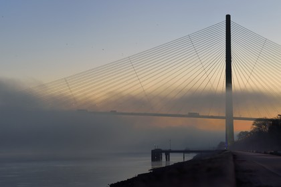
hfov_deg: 20.0
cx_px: 140
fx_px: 796
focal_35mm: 102
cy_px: 94
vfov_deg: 13.4
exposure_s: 1/50
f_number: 5.6
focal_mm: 102
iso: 800
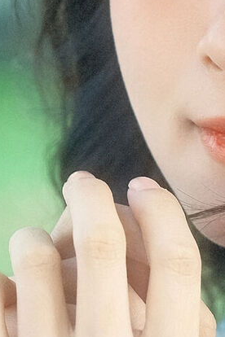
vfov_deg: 6.5
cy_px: 26
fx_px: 2962
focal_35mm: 316
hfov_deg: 4.3
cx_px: 384
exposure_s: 1/250
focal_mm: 55
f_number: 2.8
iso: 500
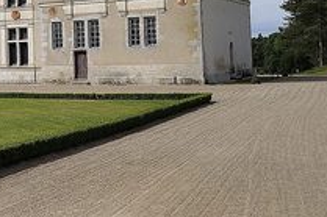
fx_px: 626
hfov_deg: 24.4
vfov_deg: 19.2
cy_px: 4
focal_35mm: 69
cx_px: -131
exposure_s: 1/400
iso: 200
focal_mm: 24
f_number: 10
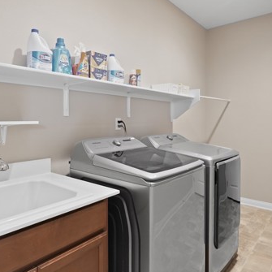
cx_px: 108
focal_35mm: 26
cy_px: 126
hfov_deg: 60.4
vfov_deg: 60.9
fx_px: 231
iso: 800
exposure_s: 1/15
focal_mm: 16
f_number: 4
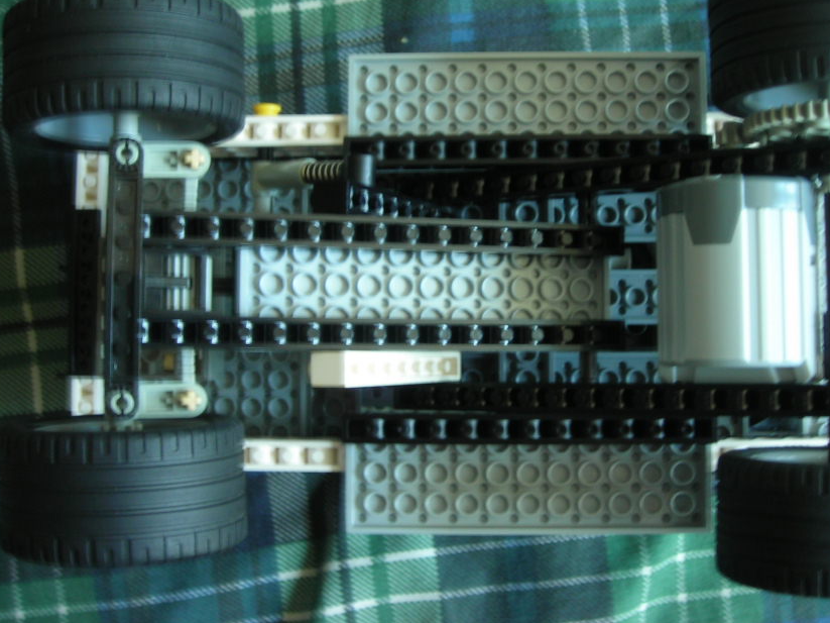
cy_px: 246
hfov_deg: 37.4
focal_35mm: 51
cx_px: 468
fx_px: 1223
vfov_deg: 28.5
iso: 50
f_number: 3.3
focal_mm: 6.8
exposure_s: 1/4.1
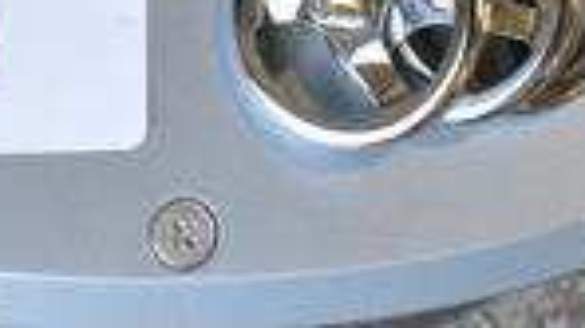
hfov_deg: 18.3
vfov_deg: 9.7
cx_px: 269
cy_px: -320
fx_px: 1814
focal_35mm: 117
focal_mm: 18
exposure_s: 1/400
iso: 6400
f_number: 10
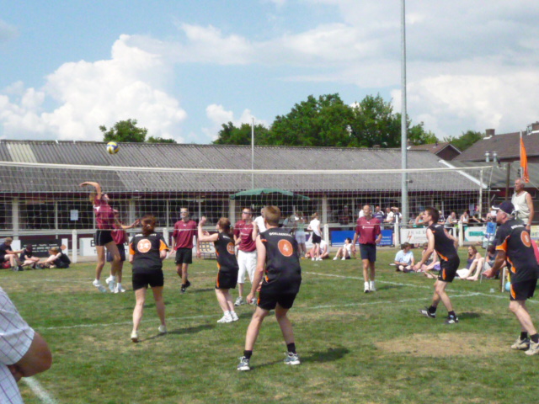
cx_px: 270
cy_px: 202
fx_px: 779
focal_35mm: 50
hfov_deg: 38.2
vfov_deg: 29.1
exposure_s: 1/2000
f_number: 8
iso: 800
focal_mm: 5
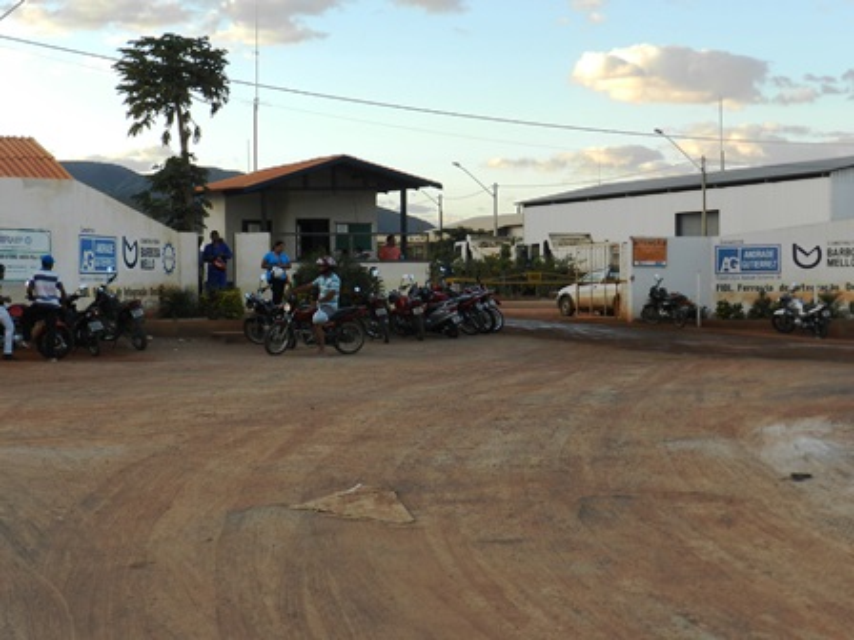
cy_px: 320
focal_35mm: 60
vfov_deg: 24.4
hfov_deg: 32.2
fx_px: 1480
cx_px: 427
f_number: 4.6
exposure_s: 1/125
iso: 160
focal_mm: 10.7
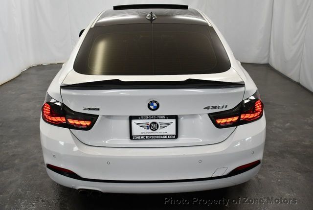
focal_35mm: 36
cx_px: 156
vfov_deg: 37.0
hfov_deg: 53.1
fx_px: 314
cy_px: 105
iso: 800
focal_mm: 18
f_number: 3.5
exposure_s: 1/250
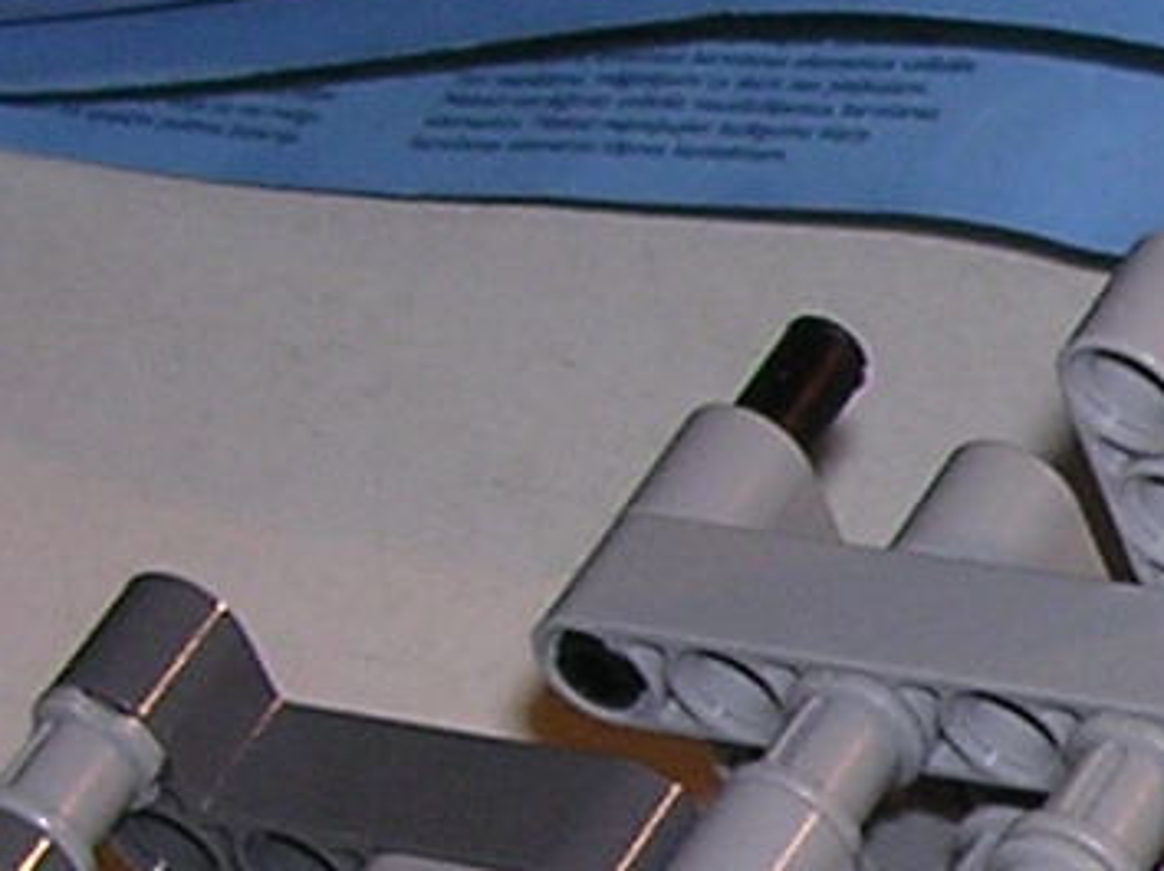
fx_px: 7393
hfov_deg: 8.5
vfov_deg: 6.7
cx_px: 2312
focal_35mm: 220
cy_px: 950
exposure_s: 1/60.1
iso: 100
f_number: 2.8
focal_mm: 5.8
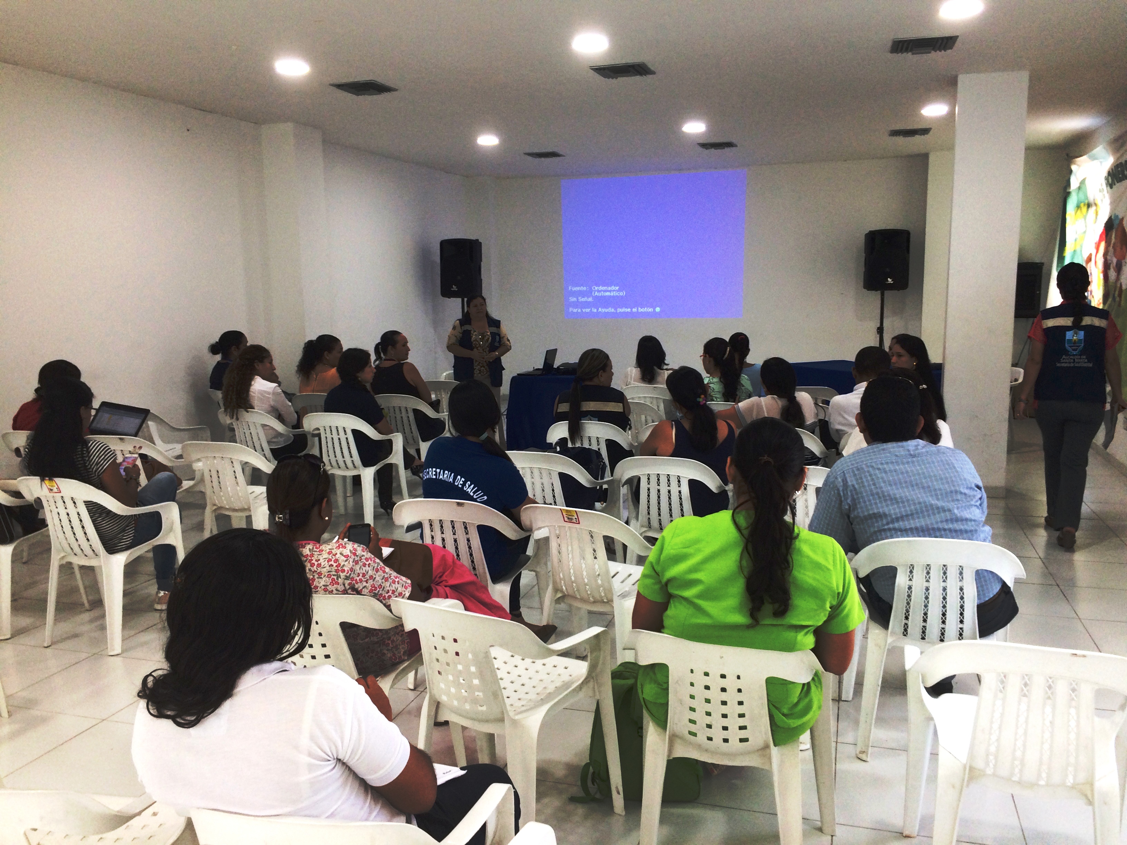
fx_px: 944
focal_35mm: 29
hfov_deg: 61.7
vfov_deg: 48.2
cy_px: 422
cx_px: 564
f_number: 2.2
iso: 32
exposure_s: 1/43
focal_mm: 4.15
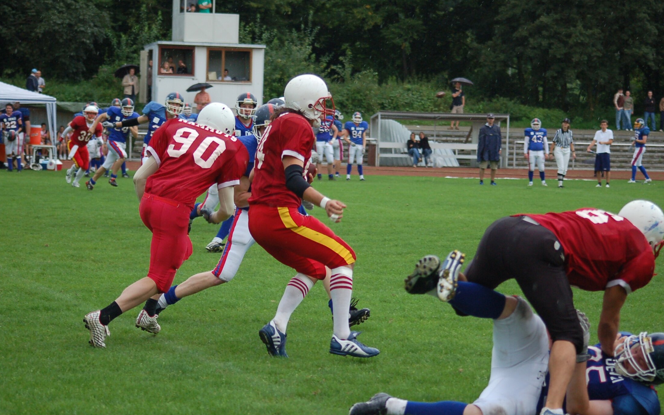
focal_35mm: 126
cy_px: 203
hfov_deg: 16.6
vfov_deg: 10.4
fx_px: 2280
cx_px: 333
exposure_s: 1/500
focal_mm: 82
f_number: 4
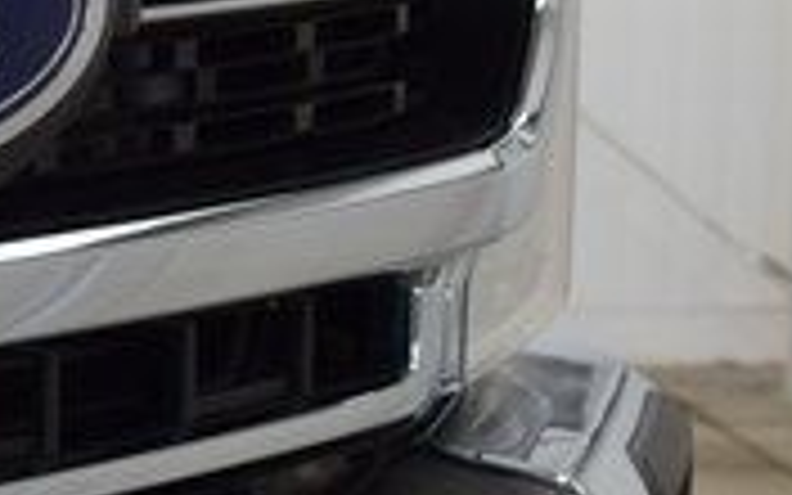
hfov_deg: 7.7
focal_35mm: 249
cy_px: 740
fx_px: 5375
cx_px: -1318
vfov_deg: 5.2
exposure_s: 1/20
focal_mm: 28
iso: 400
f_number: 6.3
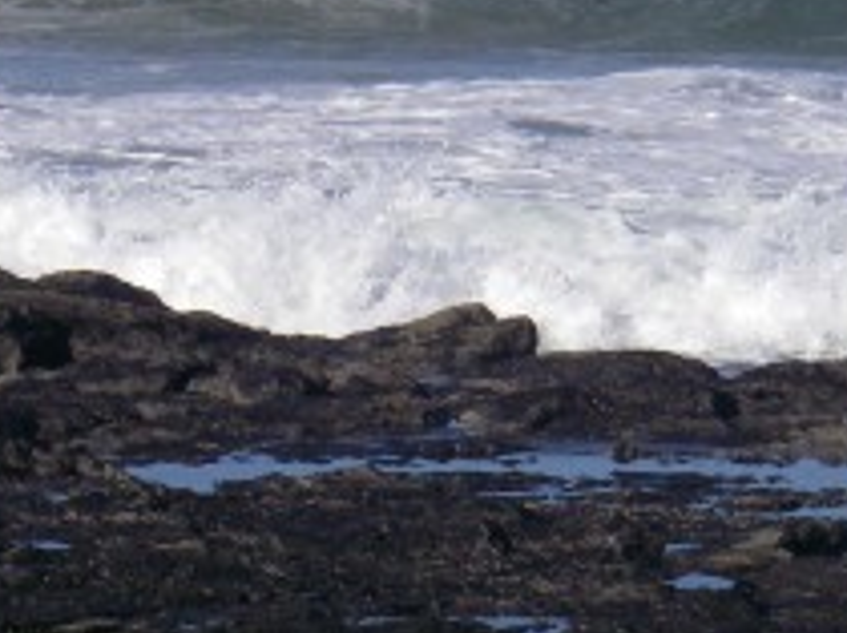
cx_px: 375
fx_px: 7968
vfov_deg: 4.5
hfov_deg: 6.1
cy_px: 77
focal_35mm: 326
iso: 64
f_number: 8
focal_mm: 18.9
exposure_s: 1/250
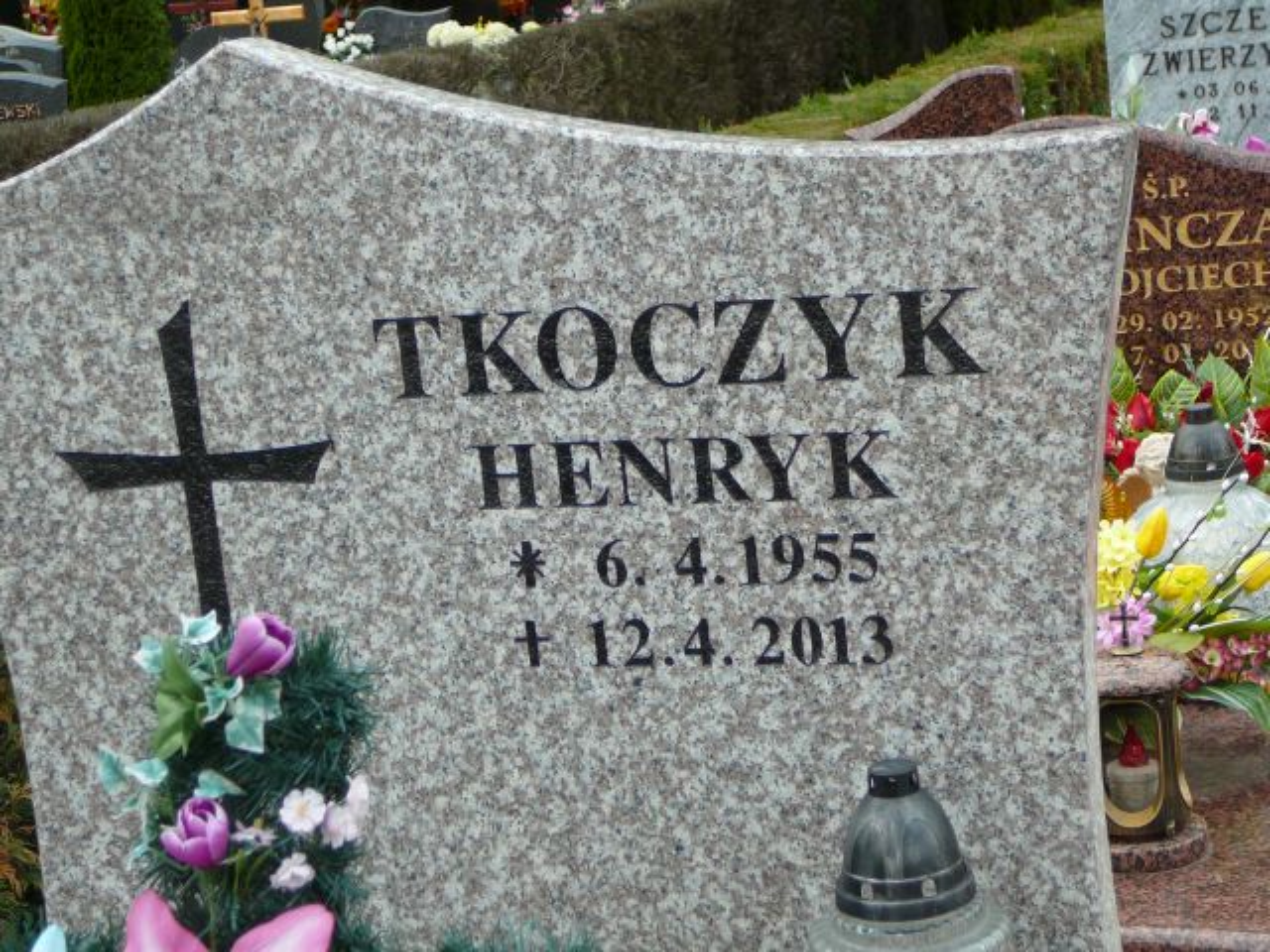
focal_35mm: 77
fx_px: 2825
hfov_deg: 25.3
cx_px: 635
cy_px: 476
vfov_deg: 19.1
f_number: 3.7
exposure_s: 1/250
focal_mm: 11.5
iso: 80
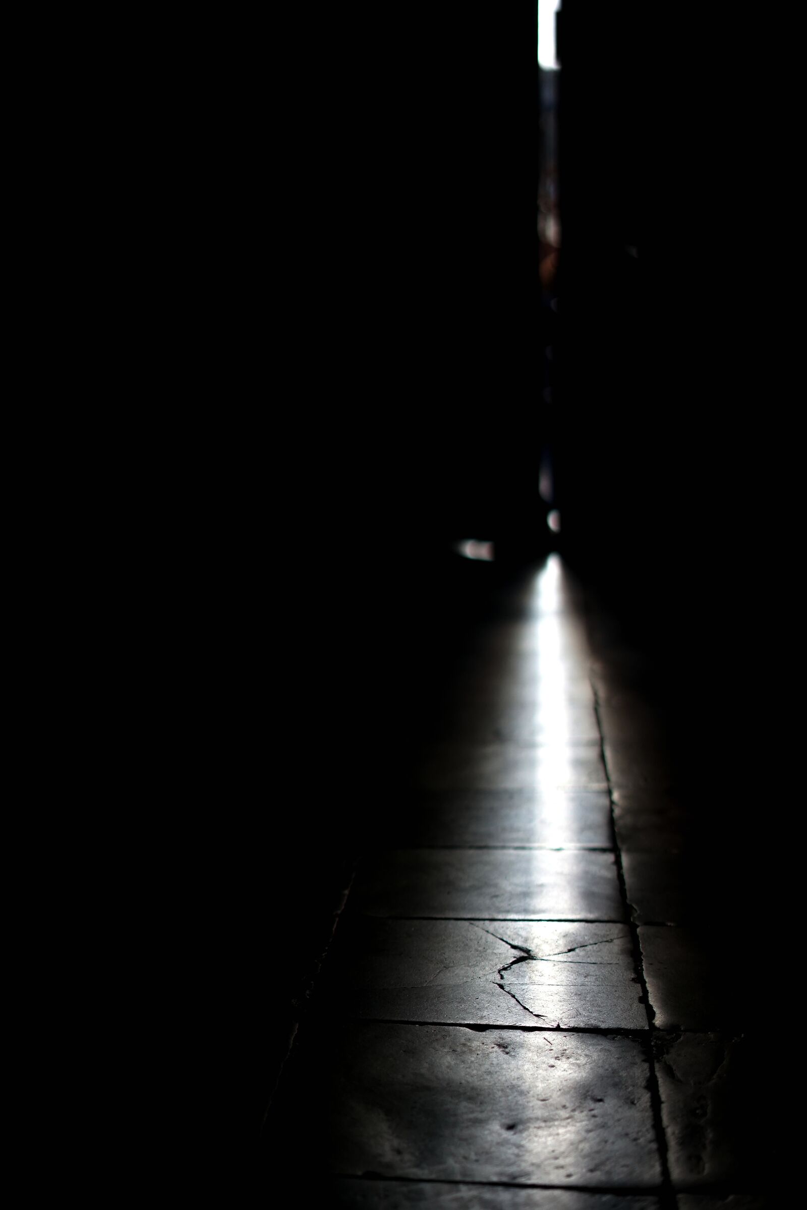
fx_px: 1681
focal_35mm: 50
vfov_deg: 39.6
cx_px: 404
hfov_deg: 27.0
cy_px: 605
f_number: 1.8
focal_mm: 50
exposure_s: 1/8000
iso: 640
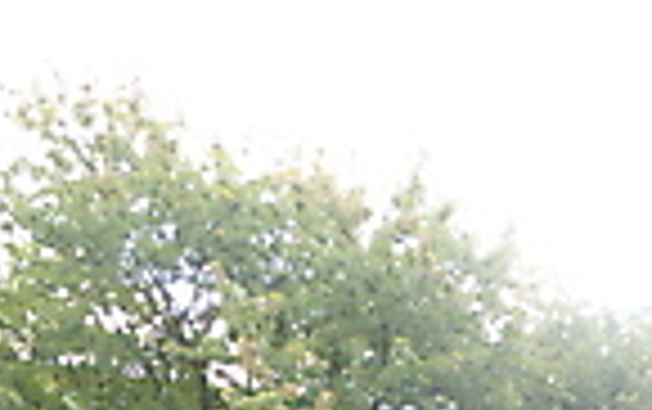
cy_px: 658
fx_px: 1245
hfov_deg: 29.2
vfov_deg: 16.6
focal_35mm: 70
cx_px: 405
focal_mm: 4.3
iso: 100
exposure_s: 1/15
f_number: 3.3
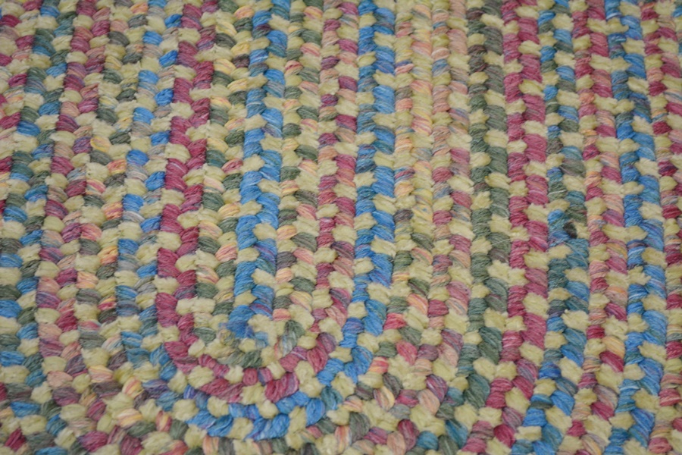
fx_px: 1563
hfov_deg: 24.6
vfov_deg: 16.6
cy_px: 228
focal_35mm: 82
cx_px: 341
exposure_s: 1/60
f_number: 5.6
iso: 560
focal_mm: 55
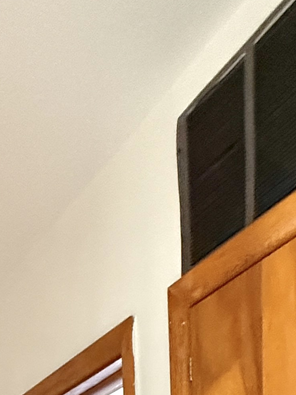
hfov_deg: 25.6
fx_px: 650
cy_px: 729
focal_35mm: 57
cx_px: 106
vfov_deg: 21.1
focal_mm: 2.22
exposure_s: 1/60
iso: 640
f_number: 2.2
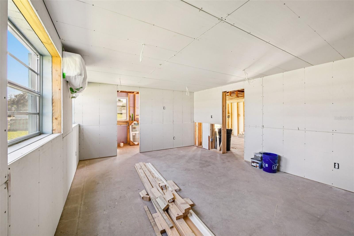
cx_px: 177
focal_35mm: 14
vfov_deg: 81.2
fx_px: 138
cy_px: 118
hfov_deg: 104.3
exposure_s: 1/20
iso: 400
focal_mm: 14
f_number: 8
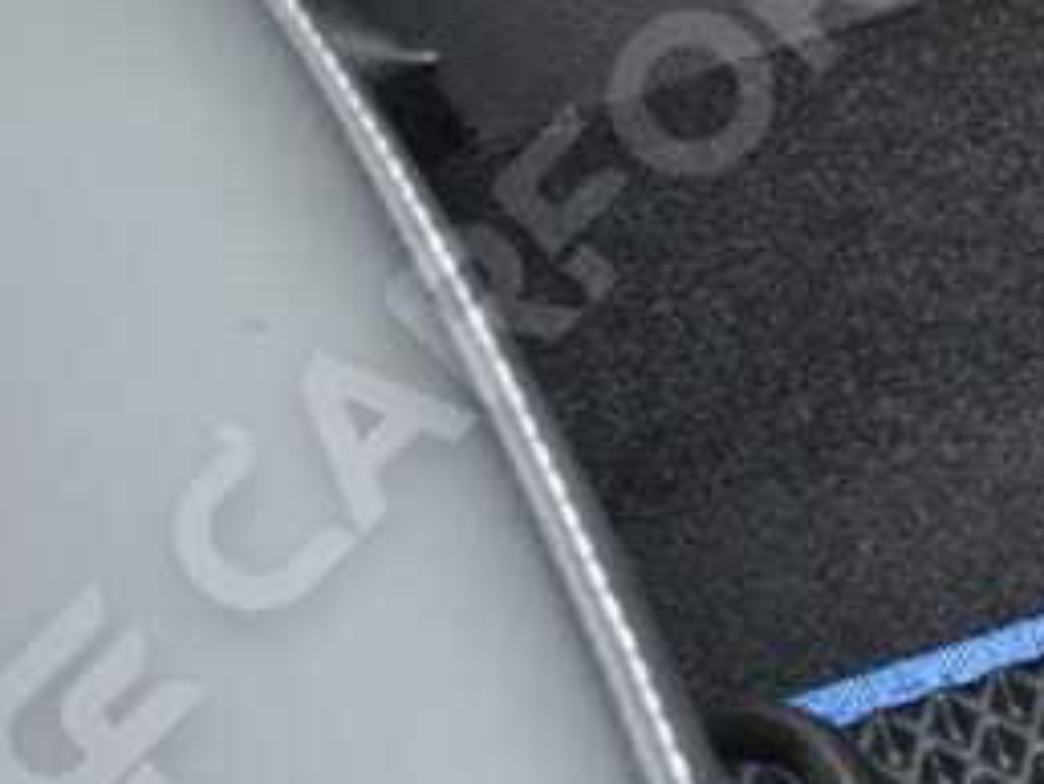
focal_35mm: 141
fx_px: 4254
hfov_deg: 11.5
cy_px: 1290
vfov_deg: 10.1
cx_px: 2547
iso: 1100
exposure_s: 1/30
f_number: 3.5
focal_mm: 18
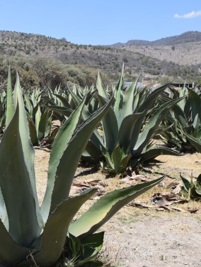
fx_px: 480
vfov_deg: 31.1
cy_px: 167
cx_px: -10
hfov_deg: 22.5
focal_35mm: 62
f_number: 9
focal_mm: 22
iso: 200
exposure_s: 1/320
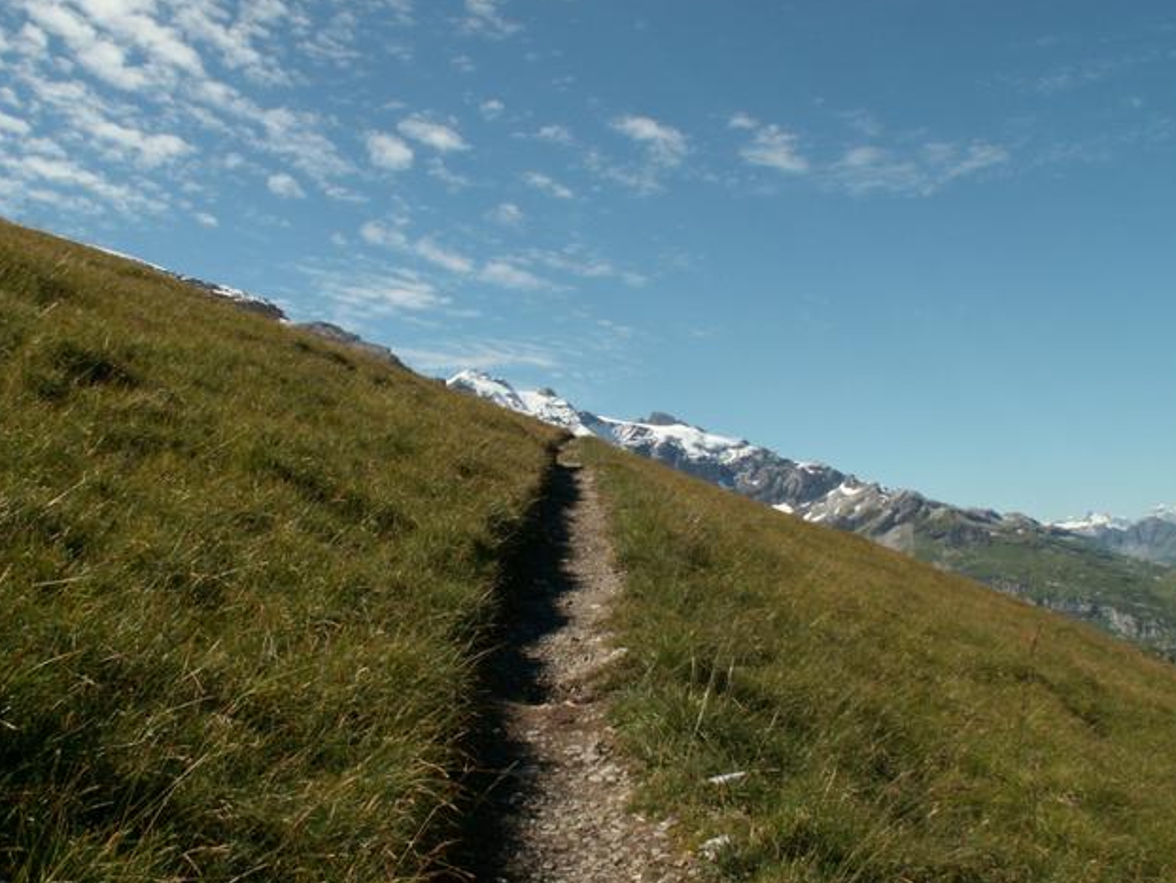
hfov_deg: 51.3
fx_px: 1223
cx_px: 597
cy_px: 441
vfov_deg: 39.7
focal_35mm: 36
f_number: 8
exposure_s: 1/200
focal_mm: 5.86
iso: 50
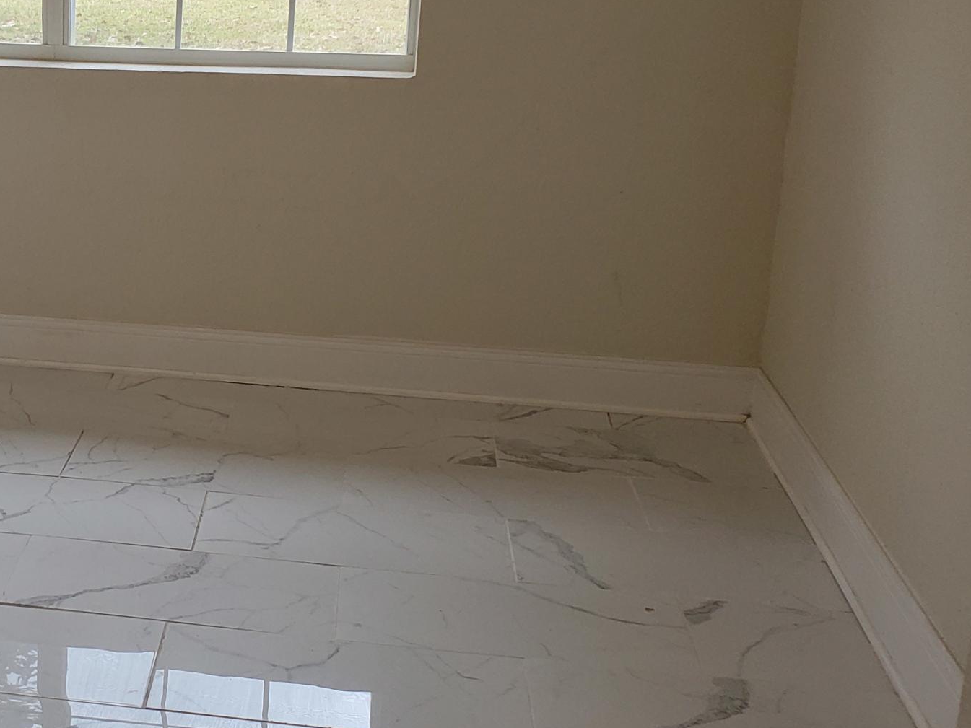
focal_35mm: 58
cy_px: 219
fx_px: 1627
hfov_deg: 31.2
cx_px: 40
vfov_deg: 25.1
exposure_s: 1/120
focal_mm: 4.3
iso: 125
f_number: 2.4
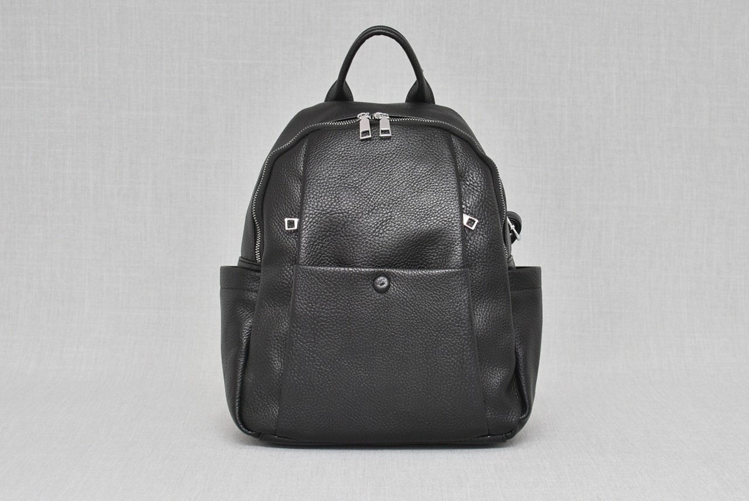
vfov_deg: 21.6
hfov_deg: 31.9
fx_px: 1312
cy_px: 250
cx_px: 374
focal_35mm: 63
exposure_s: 1/60
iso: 100
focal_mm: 42
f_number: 5.6
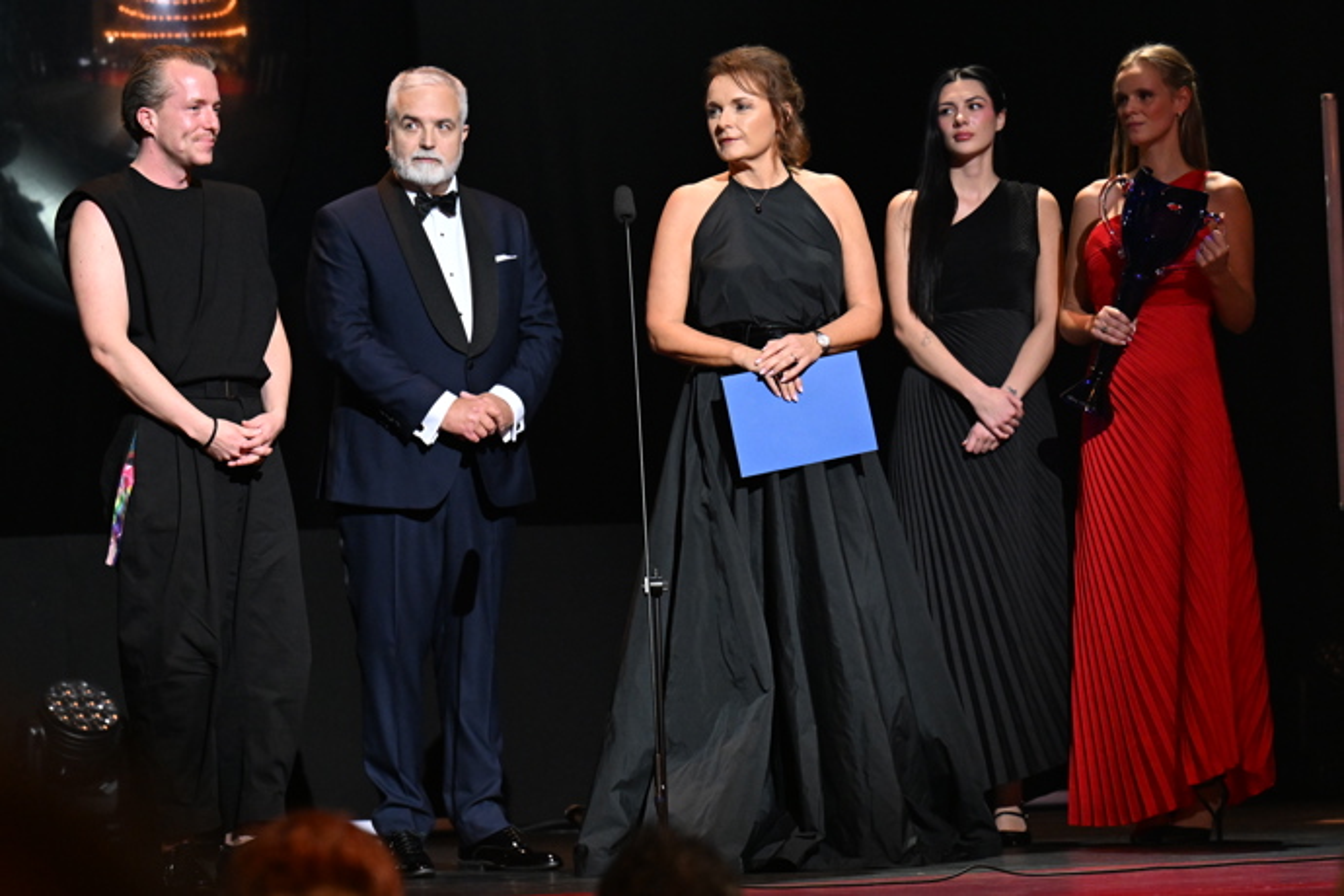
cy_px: 448
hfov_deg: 10.2
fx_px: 7541
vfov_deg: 6.8
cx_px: 672
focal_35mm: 202
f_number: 3.5
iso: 3200
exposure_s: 1/160
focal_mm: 135
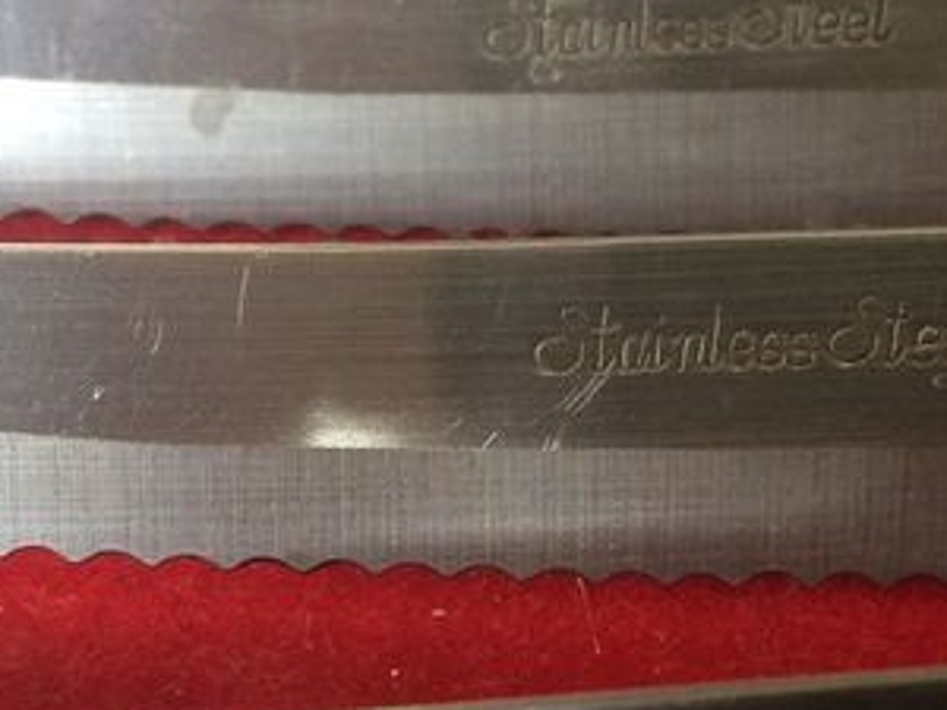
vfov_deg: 16.4
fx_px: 2462
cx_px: 691
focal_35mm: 90
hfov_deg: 21.6
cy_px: 506
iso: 160
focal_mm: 4.12
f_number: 2.2
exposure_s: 1/30
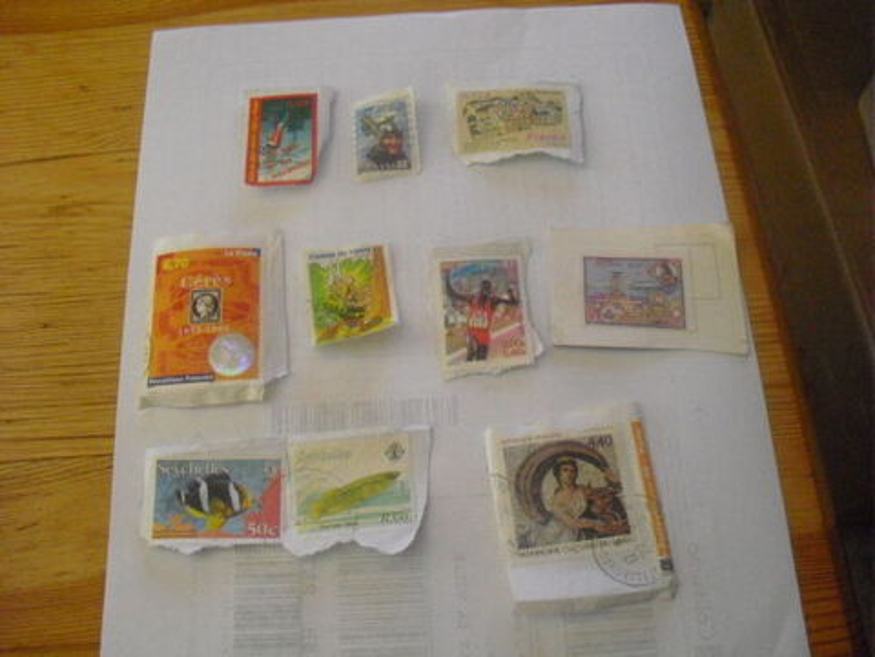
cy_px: 328
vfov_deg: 39.7
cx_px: 438
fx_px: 910
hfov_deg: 51.4
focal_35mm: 36
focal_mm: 6.3
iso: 800
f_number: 3.1
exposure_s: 1/40
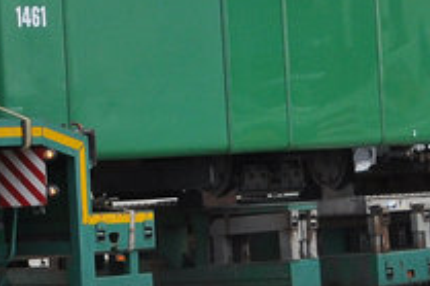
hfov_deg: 7.8
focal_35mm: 258
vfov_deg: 5.3
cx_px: -243
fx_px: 3079
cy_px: -11
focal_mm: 30
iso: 400
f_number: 7.1
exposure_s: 1/640
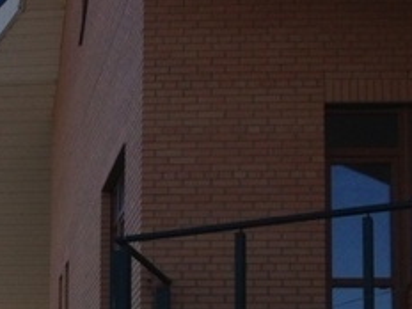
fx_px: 1357
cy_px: 462
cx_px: -238
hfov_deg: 15.6
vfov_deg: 12.4
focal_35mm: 114
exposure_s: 1/1130
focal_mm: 4.13
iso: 50
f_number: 2.4
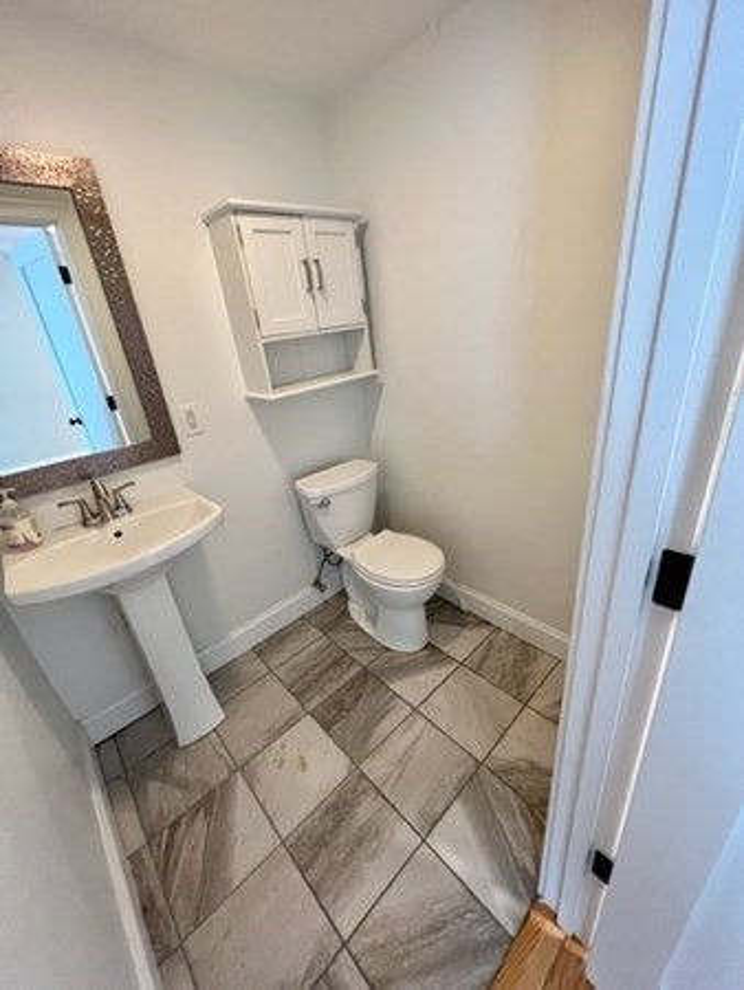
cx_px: 372
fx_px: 372
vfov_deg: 106.2
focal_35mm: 13
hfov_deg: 90.0
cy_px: 495
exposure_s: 1/60
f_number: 1.8
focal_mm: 1.57
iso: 320
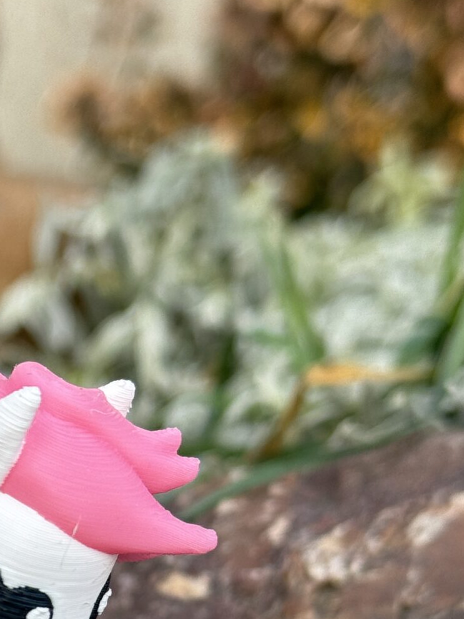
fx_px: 2217
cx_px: -84
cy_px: 681
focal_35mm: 124
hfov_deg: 11.7
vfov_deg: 15.5
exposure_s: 1/1167
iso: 64
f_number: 1.78
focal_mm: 6.76
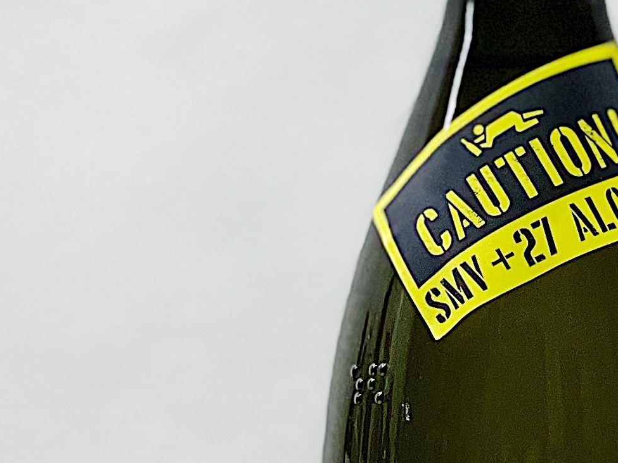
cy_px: 333
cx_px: 531
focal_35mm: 215
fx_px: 3838
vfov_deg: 6.9
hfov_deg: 9.2
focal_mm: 6
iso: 80
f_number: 2
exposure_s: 1/100
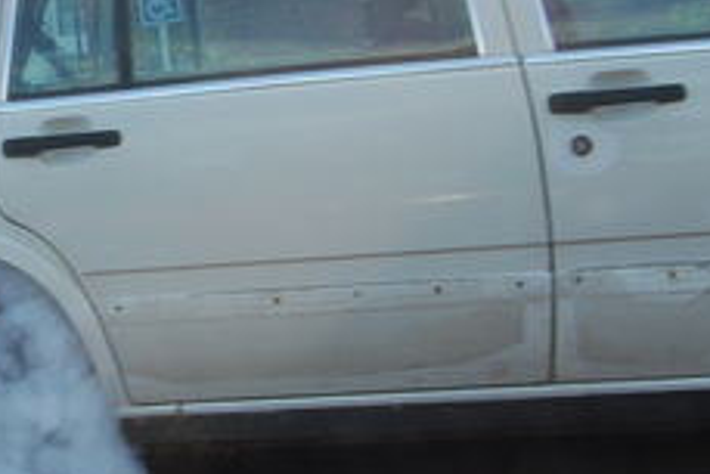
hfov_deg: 20.4
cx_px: -192
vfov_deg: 14.9
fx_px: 1816
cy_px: 211
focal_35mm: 92
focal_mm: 22
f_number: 7.1
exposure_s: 1/200
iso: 200
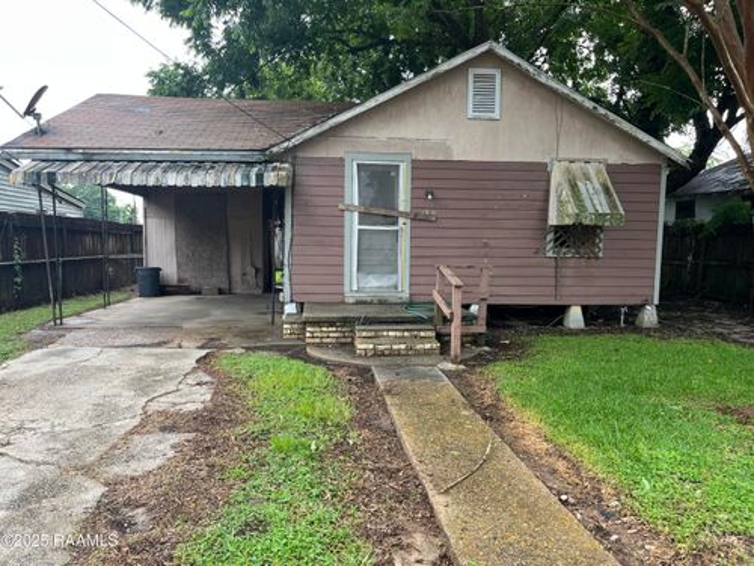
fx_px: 566
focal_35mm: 26
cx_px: 377
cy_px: 283
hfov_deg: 67.3
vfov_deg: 53.1
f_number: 1.6
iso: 40
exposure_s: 1/121
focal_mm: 5.1
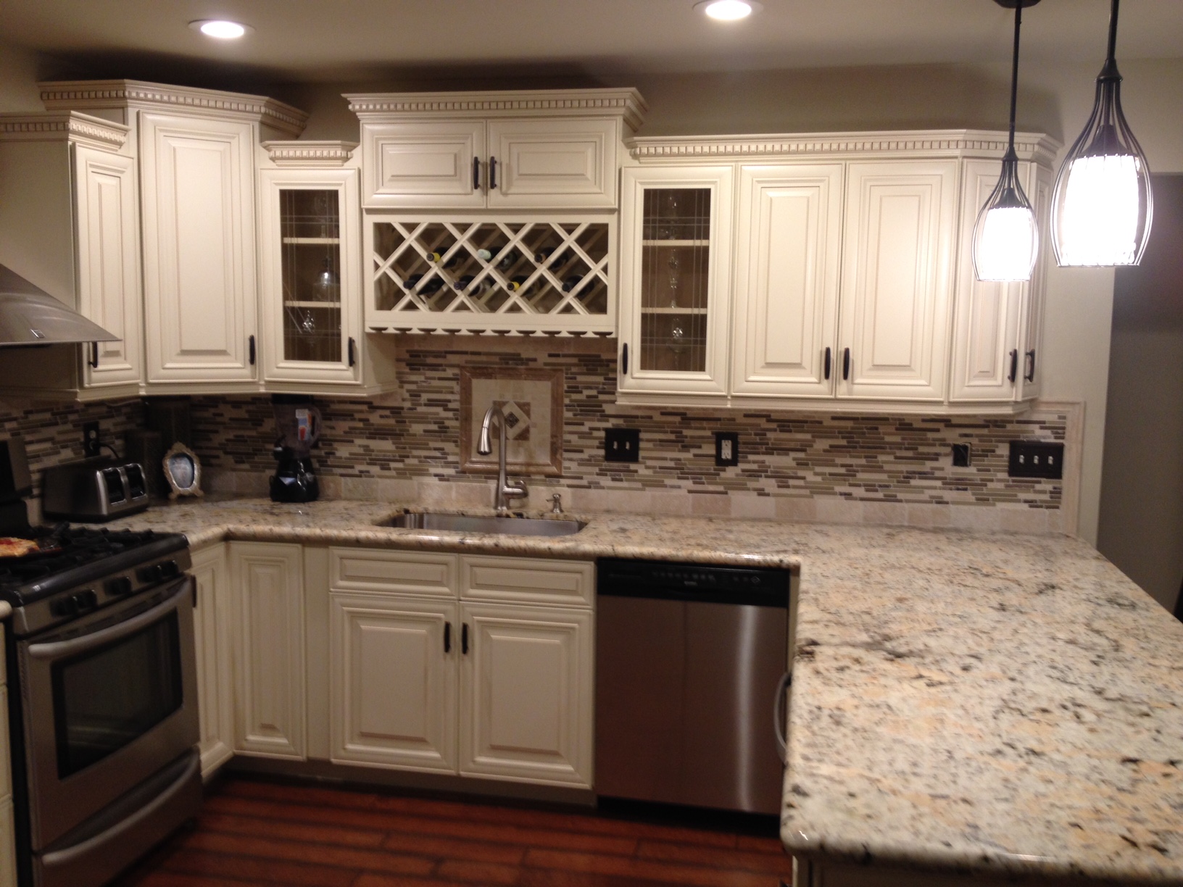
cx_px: 592
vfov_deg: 40.7
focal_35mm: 35
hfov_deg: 52.6
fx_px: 1196
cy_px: 444
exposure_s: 1/20
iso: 80
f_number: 2.4
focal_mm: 4.28
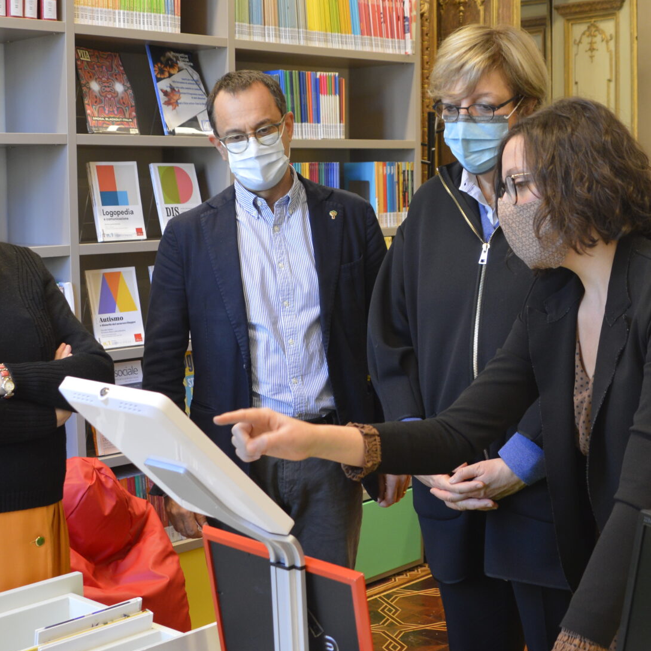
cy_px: 263
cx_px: 450
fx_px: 1149
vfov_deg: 31.6
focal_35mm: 54
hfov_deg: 31.3
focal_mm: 18
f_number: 3.5
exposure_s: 1/40
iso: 400
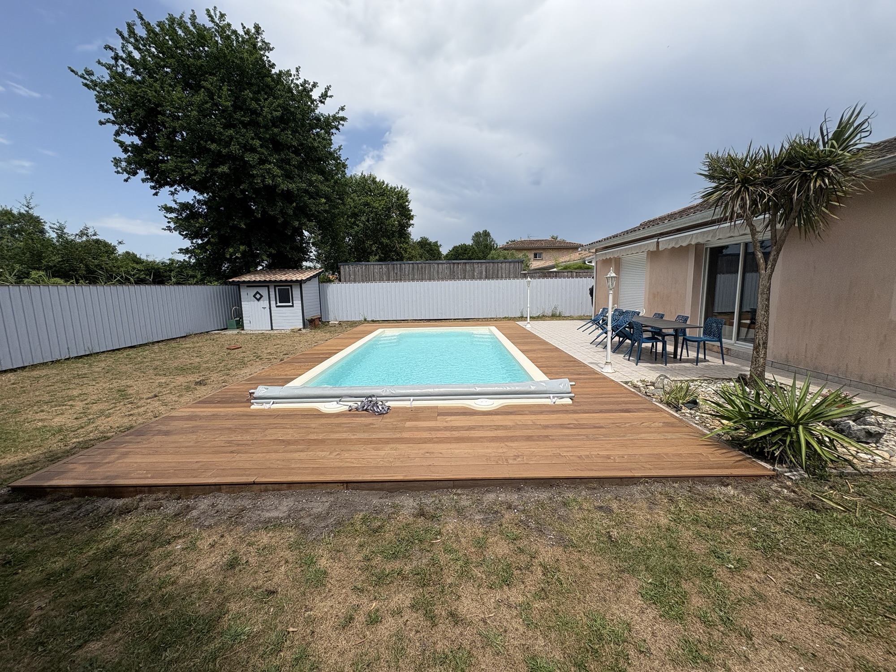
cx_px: 448
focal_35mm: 14
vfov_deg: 85.7
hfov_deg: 102.1
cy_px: 336
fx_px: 362
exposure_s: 1/3247
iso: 50
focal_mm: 2.22
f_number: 2.2
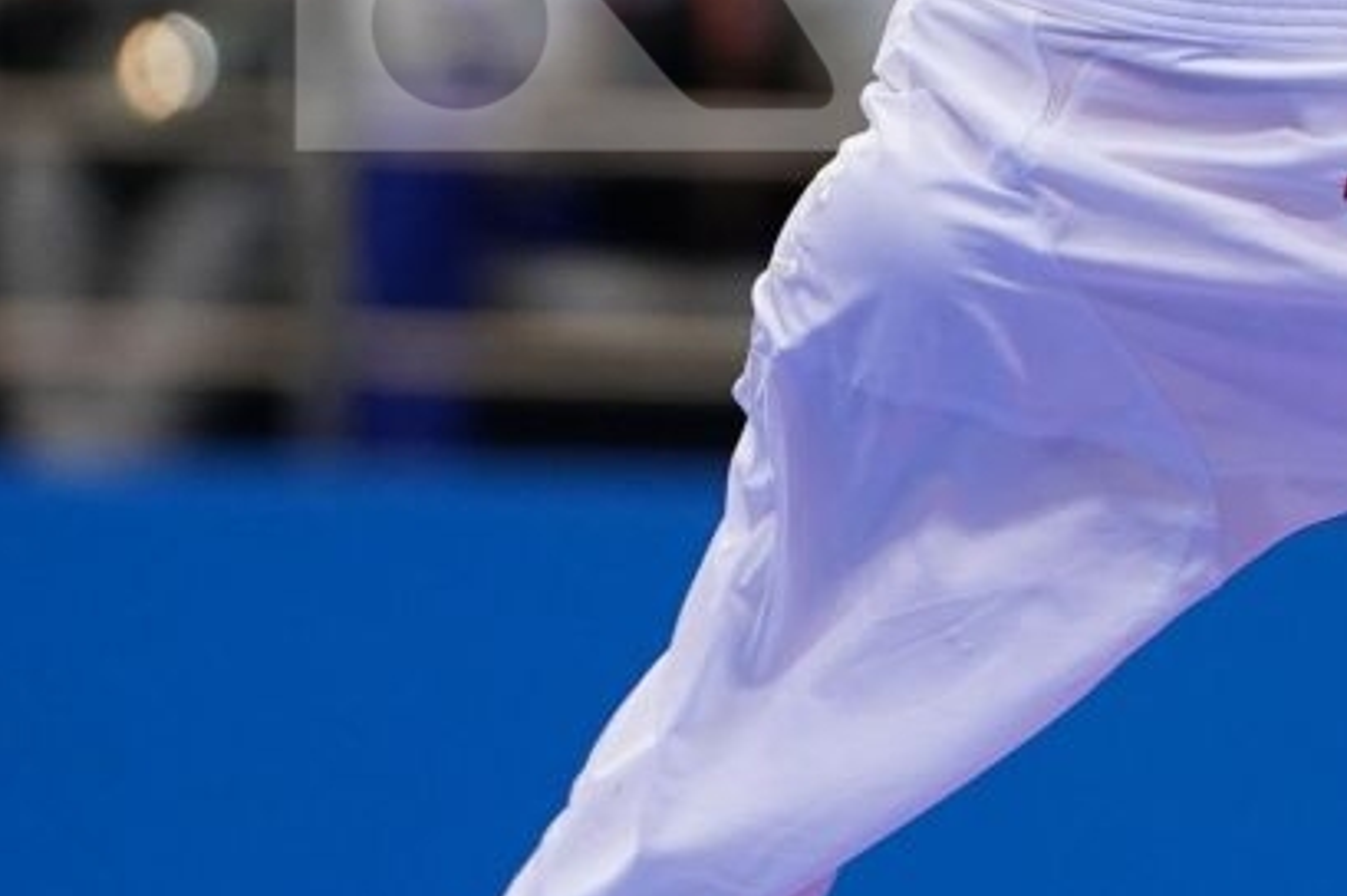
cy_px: -148
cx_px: 1719
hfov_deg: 2.4
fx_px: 32600
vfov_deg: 1.6
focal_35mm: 872
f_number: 2.8
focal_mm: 198
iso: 1250
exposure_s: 1/1000
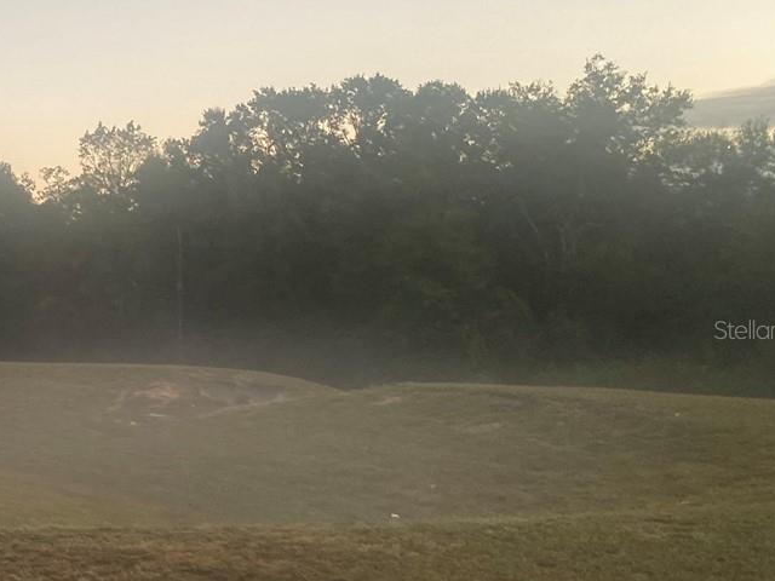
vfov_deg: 22.6
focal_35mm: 65
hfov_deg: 26.7
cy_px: 329
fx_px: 1455
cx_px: -140
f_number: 1.8
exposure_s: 1/60
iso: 80
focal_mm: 4.25
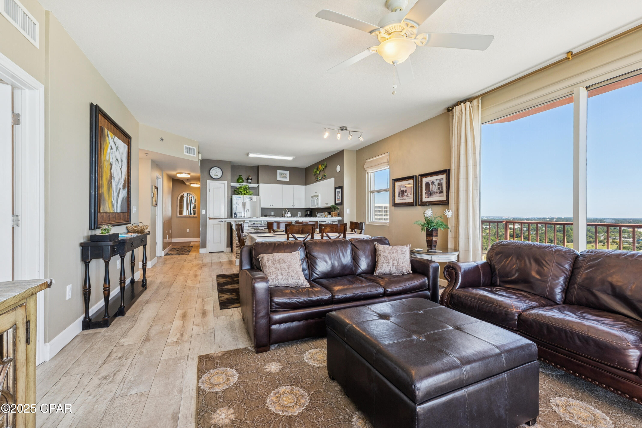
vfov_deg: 77.3
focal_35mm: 15
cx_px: 321
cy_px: 214
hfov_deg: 100.4
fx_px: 267
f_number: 8
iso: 200
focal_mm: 10
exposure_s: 1/50
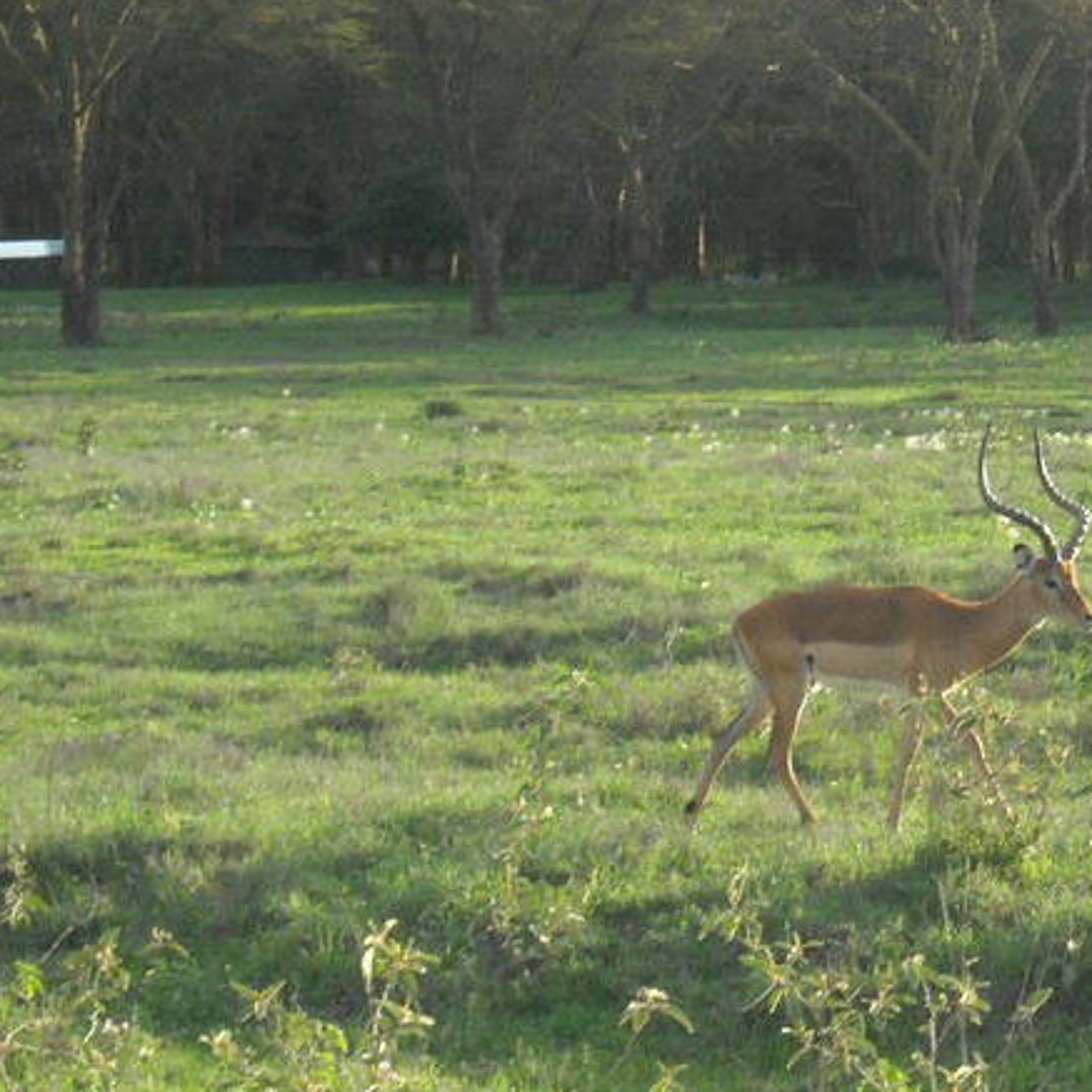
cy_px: 615
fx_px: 6067
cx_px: 882
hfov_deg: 10.3
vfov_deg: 10.3
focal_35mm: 170
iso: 168
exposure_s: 1/250
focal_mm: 17.1
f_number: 4.7
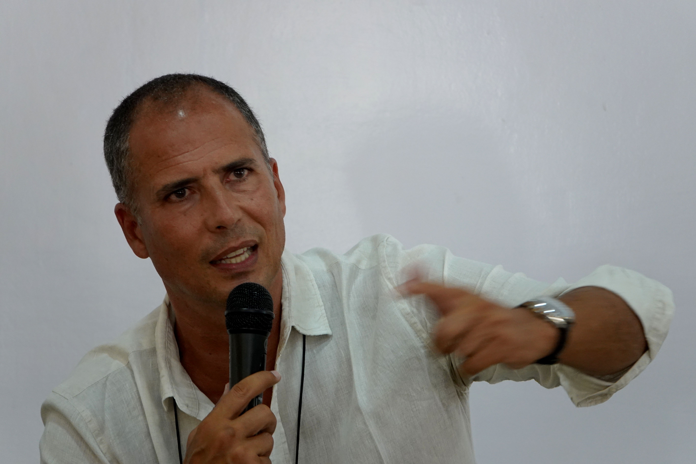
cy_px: 232
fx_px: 9531
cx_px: 348
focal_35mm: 493
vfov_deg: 2.8
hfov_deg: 4.2
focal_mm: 180.69
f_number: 4
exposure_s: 1/60
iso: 800
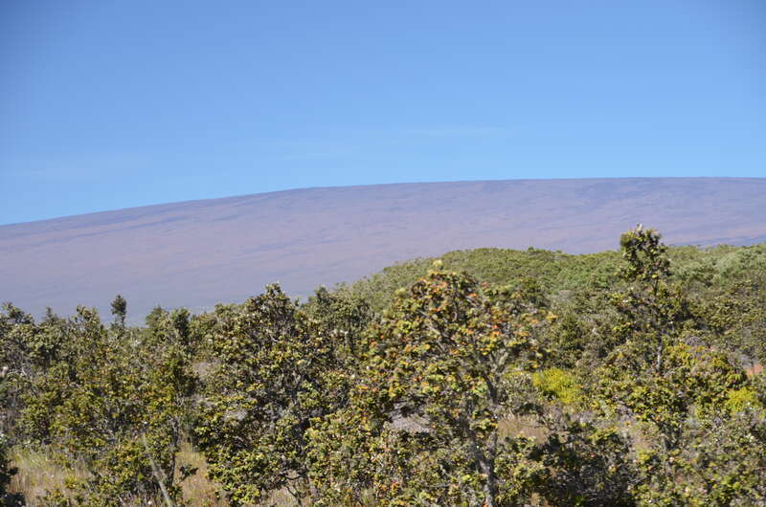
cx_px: 383
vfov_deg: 11.7
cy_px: 254
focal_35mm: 117
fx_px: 2485
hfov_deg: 17.5
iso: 200
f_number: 7.1
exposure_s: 1/200
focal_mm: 78
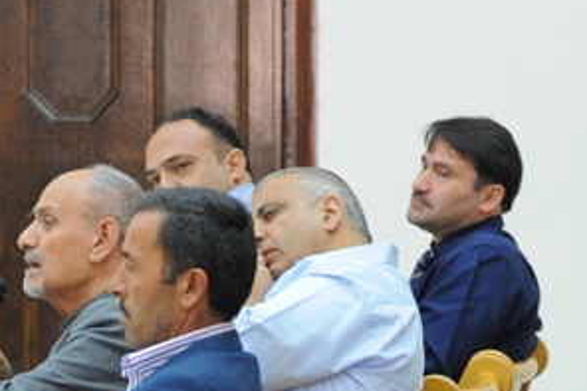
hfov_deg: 7.0
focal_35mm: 294
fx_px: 4791
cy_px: 573
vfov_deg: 4.6
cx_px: 125
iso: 1600
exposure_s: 1/125
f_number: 3.2
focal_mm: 85
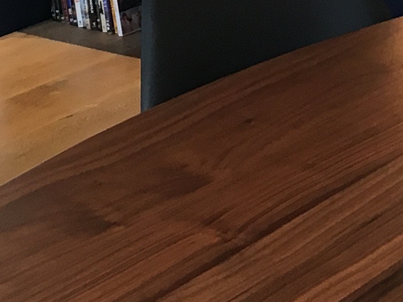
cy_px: -361
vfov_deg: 8.2
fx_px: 1968
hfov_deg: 11.7
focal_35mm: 169
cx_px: 247
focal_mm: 4.15
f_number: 2.2
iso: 40
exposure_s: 1/33
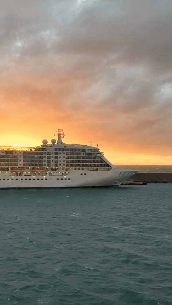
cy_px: 152
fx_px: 349
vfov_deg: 47.4
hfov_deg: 26.4
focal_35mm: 43
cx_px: 4
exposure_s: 1/100
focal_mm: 4.15
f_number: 2.2
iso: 50
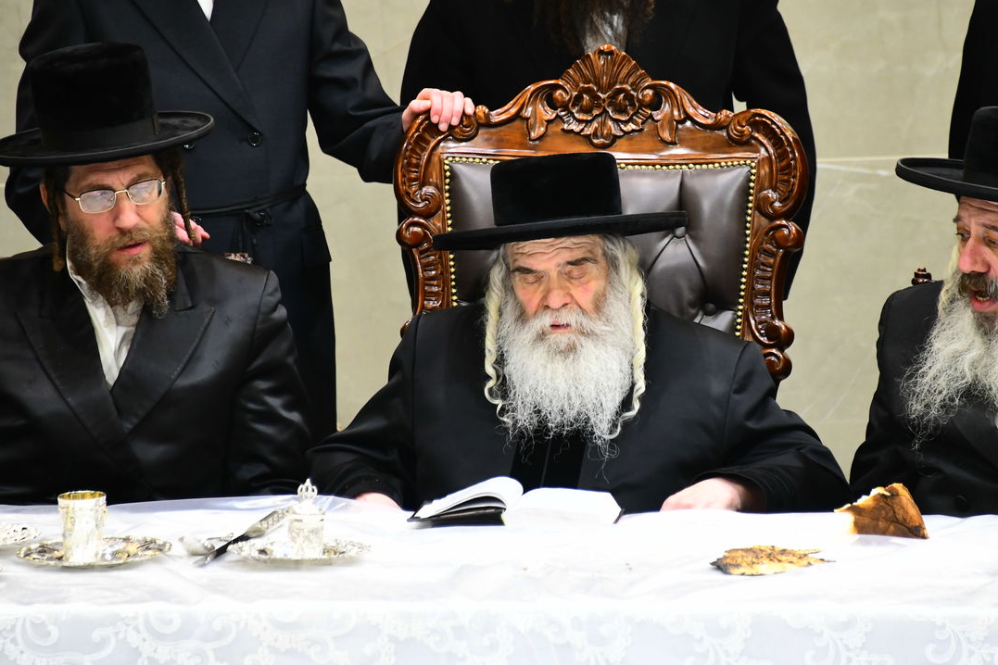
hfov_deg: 5.3
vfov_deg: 3.5
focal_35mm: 390
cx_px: 556
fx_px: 10811
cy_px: 242
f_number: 5.6
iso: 2500
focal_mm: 300
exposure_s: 1/200
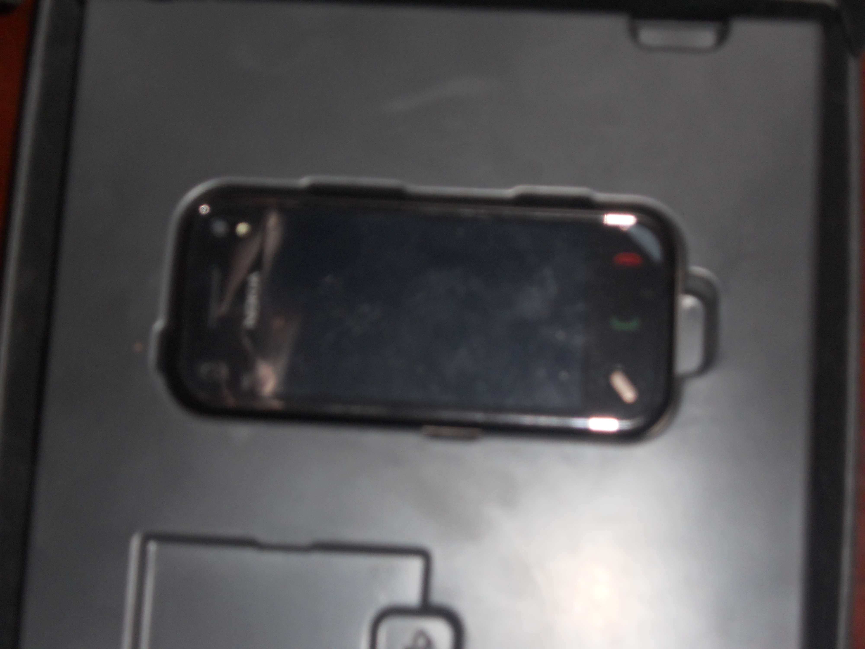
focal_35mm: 77
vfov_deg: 19.1
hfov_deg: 25.3
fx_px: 1924
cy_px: 324
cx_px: 432
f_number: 5.9
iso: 200
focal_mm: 13.9
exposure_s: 1/60
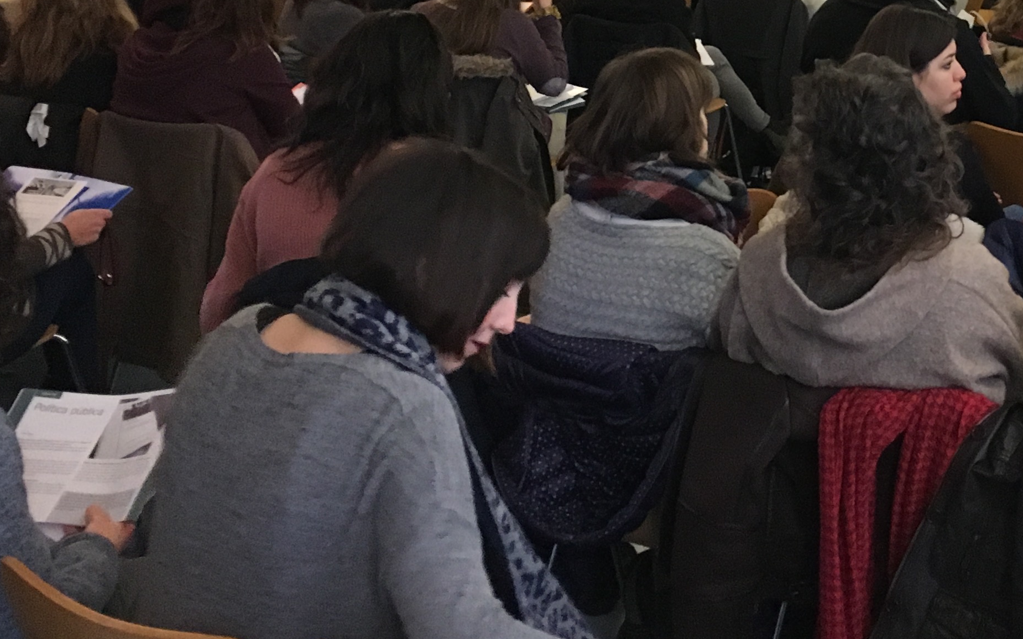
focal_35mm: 67
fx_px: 1868
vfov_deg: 18.7
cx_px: 884
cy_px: -60
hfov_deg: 29.6
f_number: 2.2
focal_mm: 4.15
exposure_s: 1/25
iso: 200
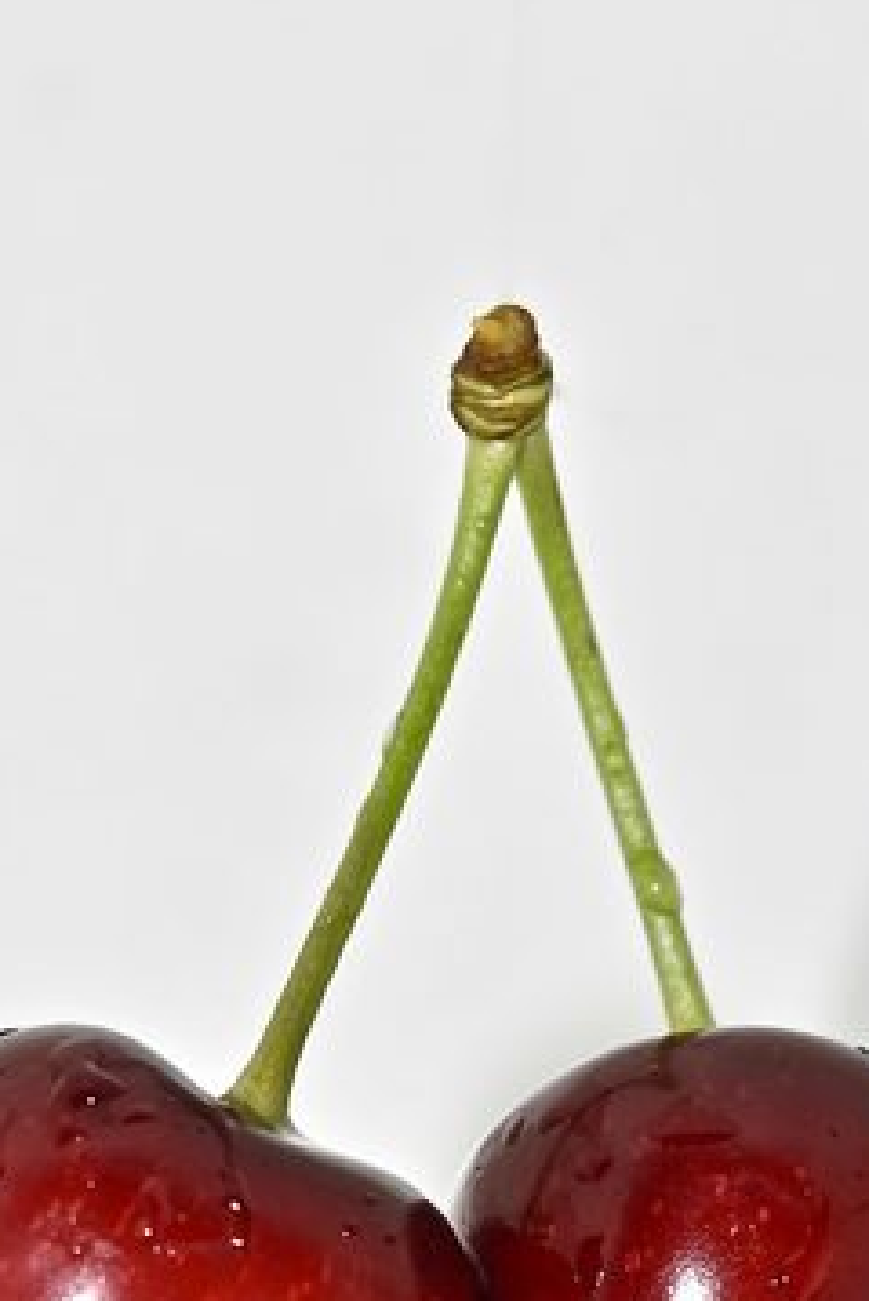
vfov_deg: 9.1
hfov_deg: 6.1
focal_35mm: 226
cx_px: 425
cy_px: 948
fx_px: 8175
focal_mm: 90
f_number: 9
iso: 100
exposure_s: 1/200
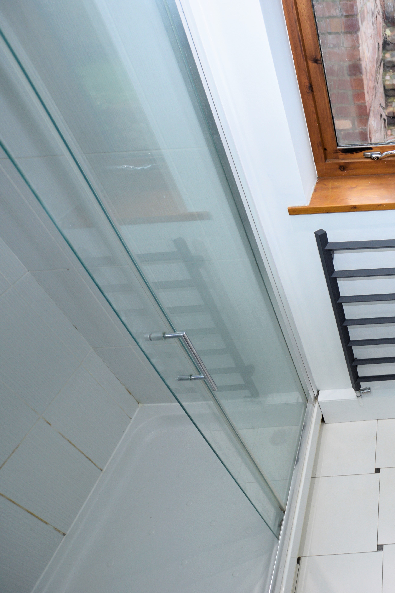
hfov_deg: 43.0
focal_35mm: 23
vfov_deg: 76.1
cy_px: 293
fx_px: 378
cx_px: 434
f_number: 4.5
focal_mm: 10
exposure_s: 1/80
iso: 400
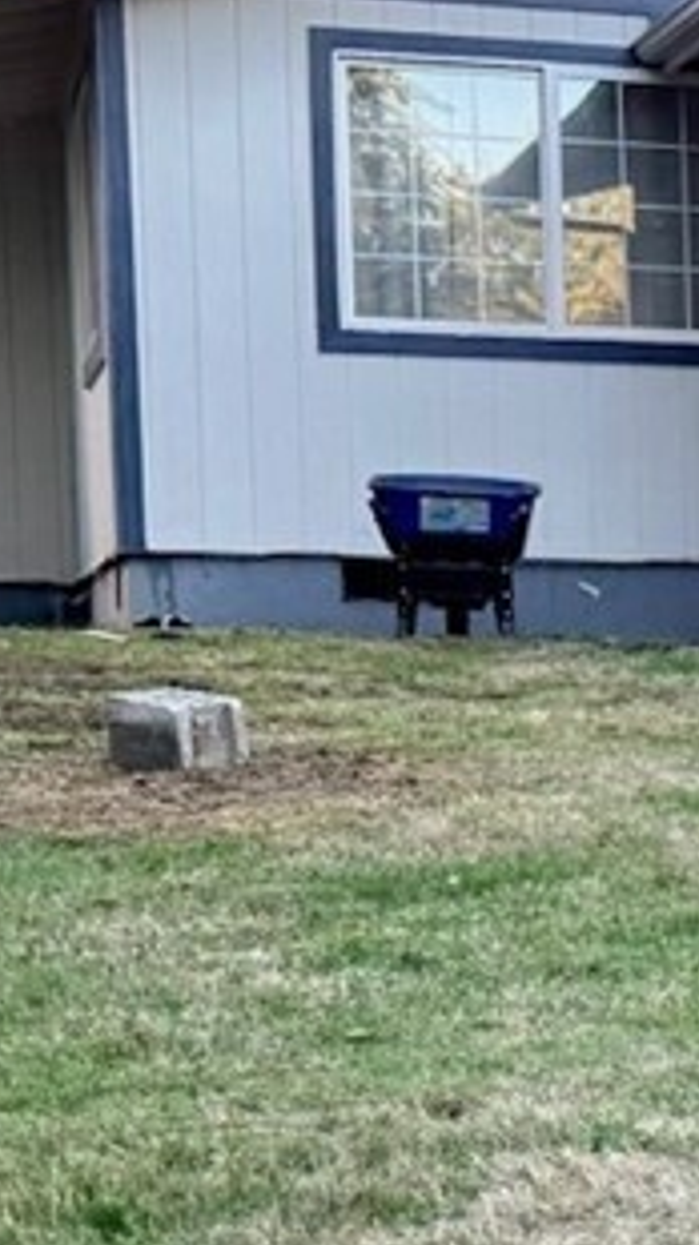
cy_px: 1068
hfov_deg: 8.1
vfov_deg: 15.8
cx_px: 1800
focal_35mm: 135
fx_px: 4456
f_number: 1.78
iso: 100
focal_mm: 6.76
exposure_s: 1/363
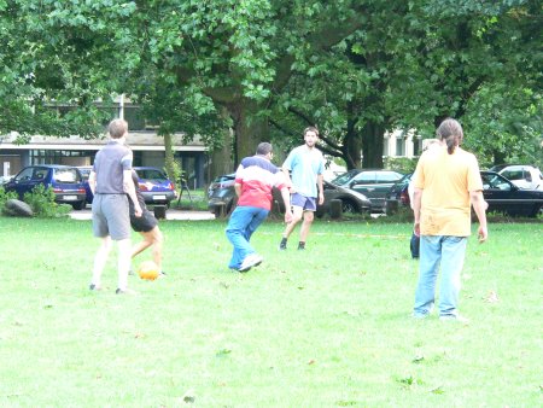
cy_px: 204
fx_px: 2699
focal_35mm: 172
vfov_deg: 8.6
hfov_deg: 11.5
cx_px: 272
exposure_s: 1/100
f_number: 4
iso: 400
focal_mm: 28.7
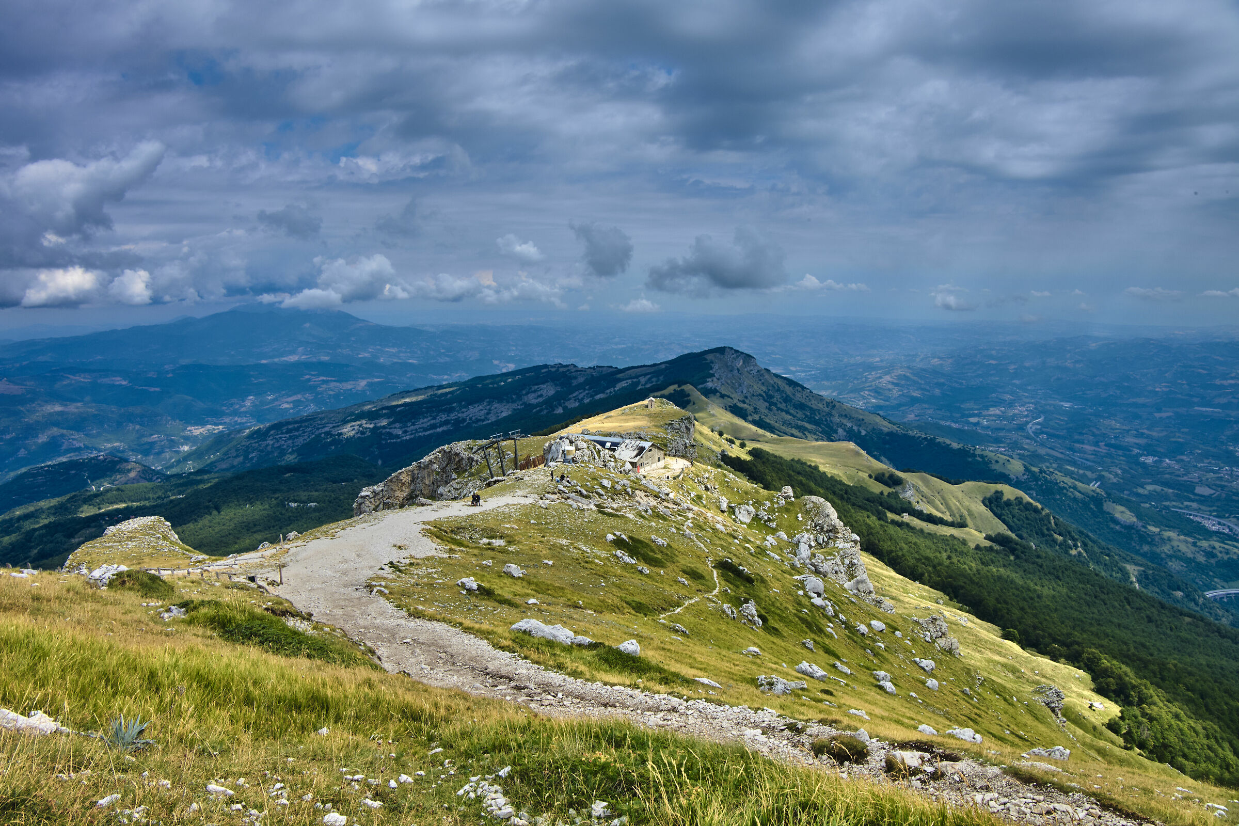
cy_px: 413
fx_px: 792
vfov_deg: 55.1
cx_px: 620
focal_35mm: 23
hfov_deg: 76.1
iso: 320
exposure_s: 1/160
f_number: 14
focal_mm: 15
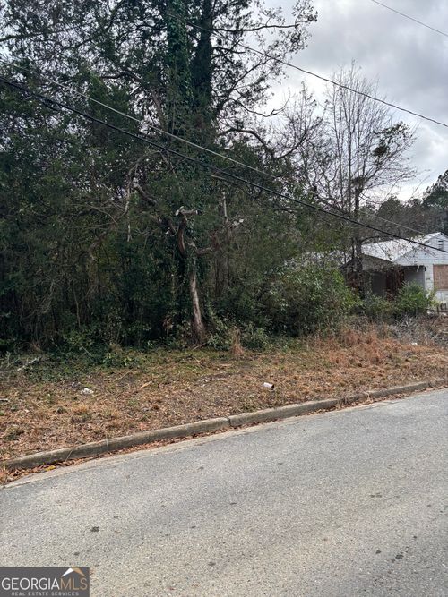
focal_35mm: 26
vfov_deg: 67.3
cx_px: 224
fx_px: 449
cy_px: 298
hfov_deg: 53.0
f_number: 1.6
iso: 64
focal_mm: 5.96
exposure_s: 1/165
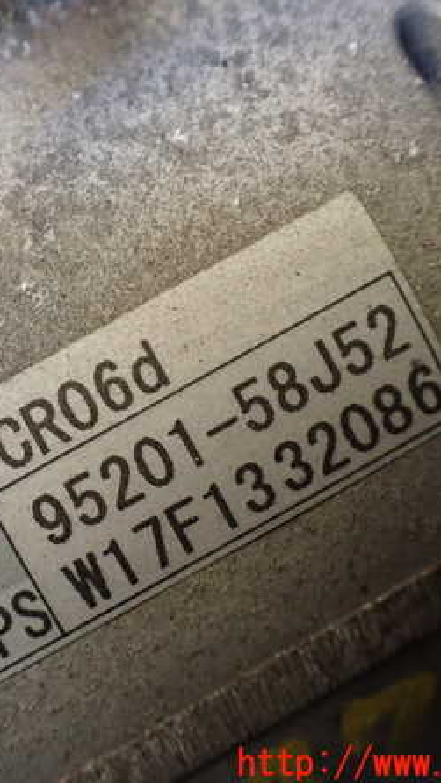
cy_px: 392
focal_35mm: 44
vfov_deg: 46.4
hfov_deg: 26.7
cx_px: 107
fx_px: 914
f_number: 2.3
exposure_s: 1/125
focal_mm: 5.4
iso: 640
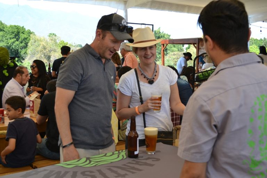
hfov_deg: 41.1
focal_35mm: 48
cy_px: 89
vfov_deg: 28.1
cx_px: 134
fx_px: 356
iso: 180
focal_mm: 32
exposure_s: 1/125
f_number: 5.6
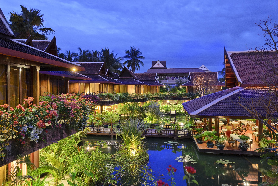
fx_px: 216
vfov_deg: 46.4
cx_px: 139
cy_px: 93
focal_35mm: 28
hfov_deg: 65.5
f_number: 6.3
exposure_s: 6
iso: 400
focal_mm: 18
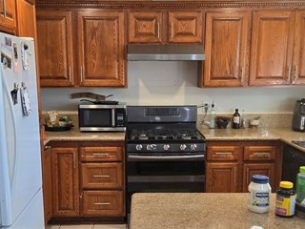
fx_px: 405
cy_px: 148
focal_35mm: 46
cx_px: 149
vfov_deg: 31.3
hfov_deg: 41.2
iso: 160
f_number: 1.8
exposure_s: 1/120
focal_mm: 5.4
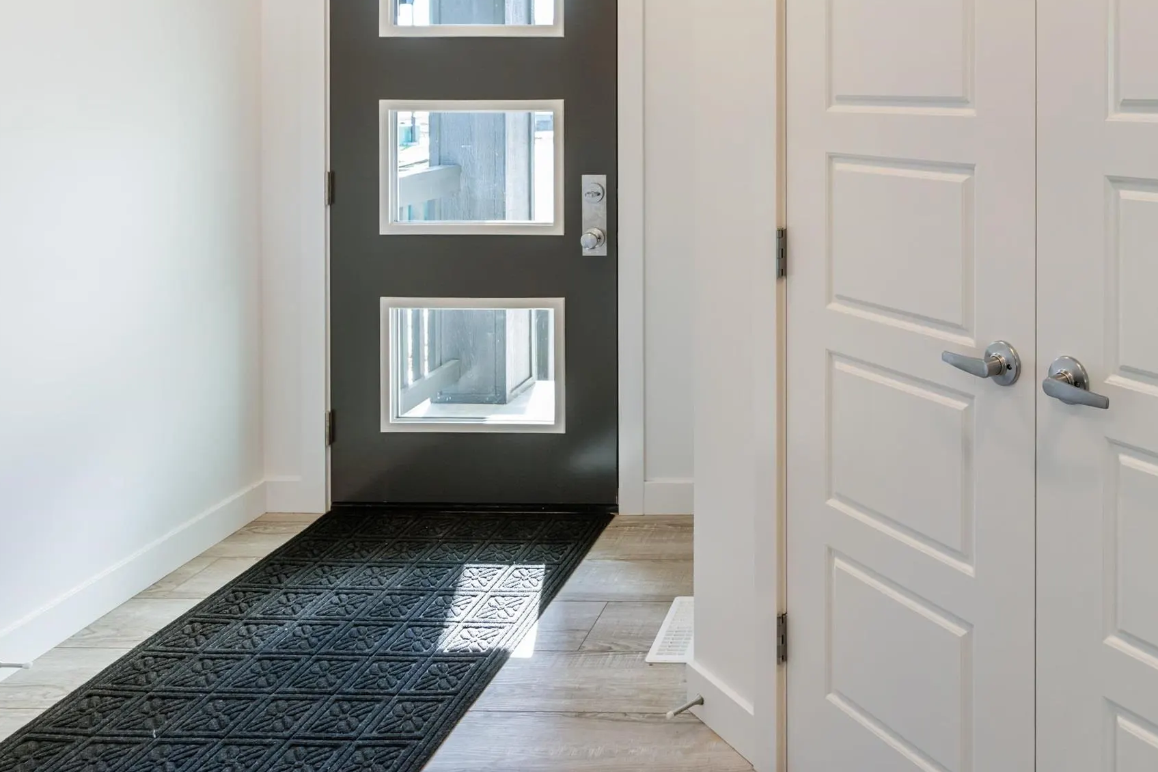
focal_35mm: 29
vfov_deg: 41.8
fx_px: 933
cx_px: 930
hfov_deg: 58.7
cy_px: 94
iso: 800
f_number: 8
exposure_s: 1/40
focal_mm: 16
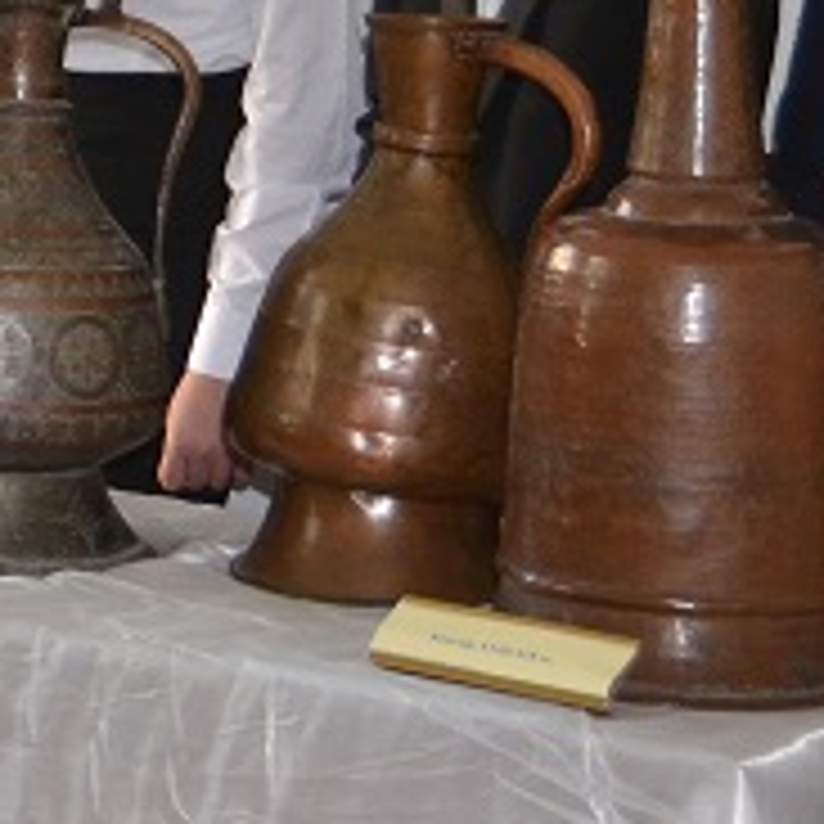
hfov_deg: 9.9
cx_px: -977
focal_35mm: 160
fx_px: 4318
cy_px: 36
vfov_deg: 10.8
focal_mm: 23
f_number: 3.8
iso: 800
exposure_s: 1/50
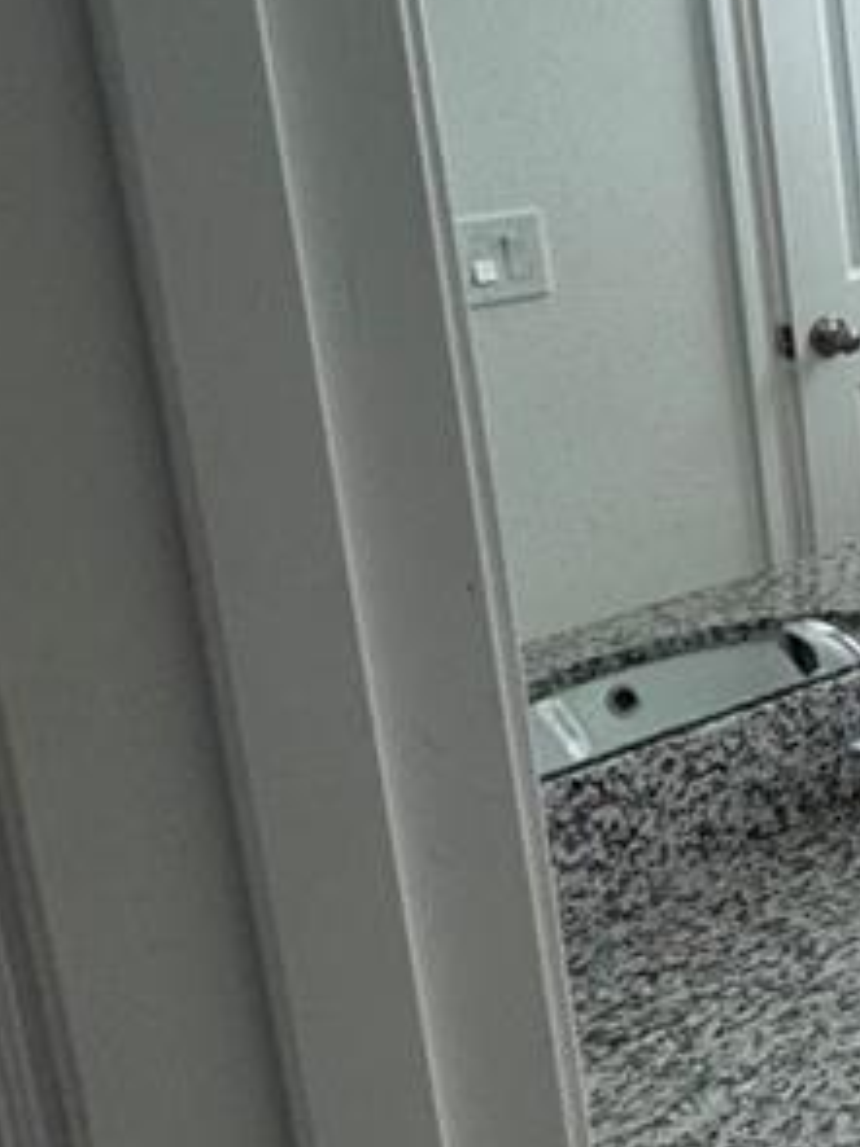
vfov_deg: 33.4
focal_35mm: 57
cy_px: 342
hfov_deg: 17.8
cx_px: 1720
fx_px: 1890
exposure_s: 1/120
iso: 100
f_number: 2.2
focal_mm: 2.22
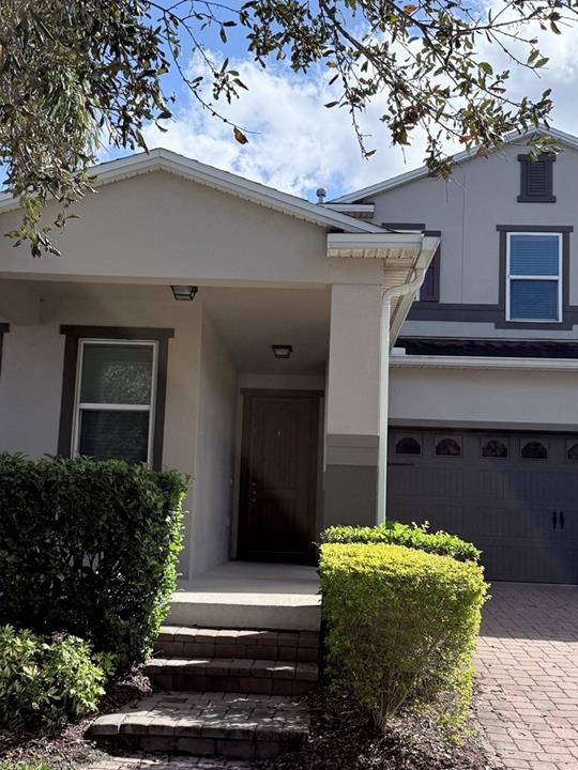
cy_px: 396
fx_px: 891
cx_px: 293
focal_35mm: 40
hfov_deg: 36.0
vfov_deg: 46.8
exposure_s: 1/6711
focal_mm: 6.76
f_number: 1.78
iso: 125
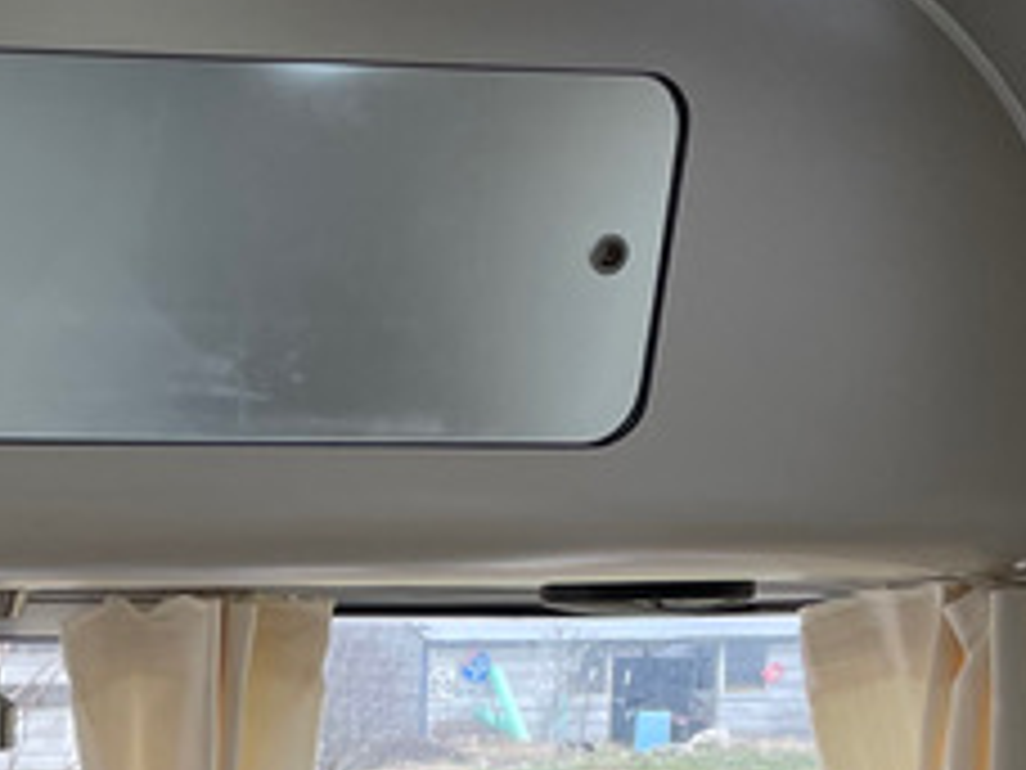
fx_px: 3468
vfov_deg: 11.9
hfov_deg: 16.0
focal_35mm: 117
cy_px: 1270
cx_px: -302
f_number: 1.6
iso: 50
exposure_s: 1/80
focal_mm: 4.2
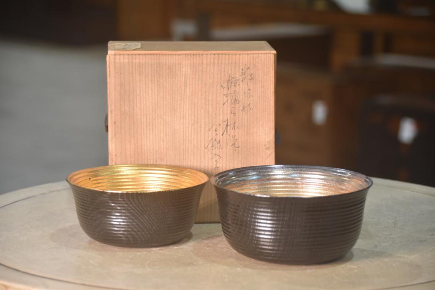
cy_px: 145
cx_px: 218
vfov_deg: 10.2
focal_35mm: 135
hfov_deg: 15.2
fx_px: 1631
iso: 1000
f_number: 5.6
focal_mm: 90
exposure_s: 1/60
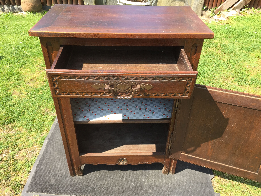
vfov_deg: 48.2
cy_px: 98
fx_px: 219
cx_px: 130
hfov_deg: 61.7
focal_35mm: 29
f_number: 2.2
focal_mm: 4.15
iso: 32
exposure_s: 1/425
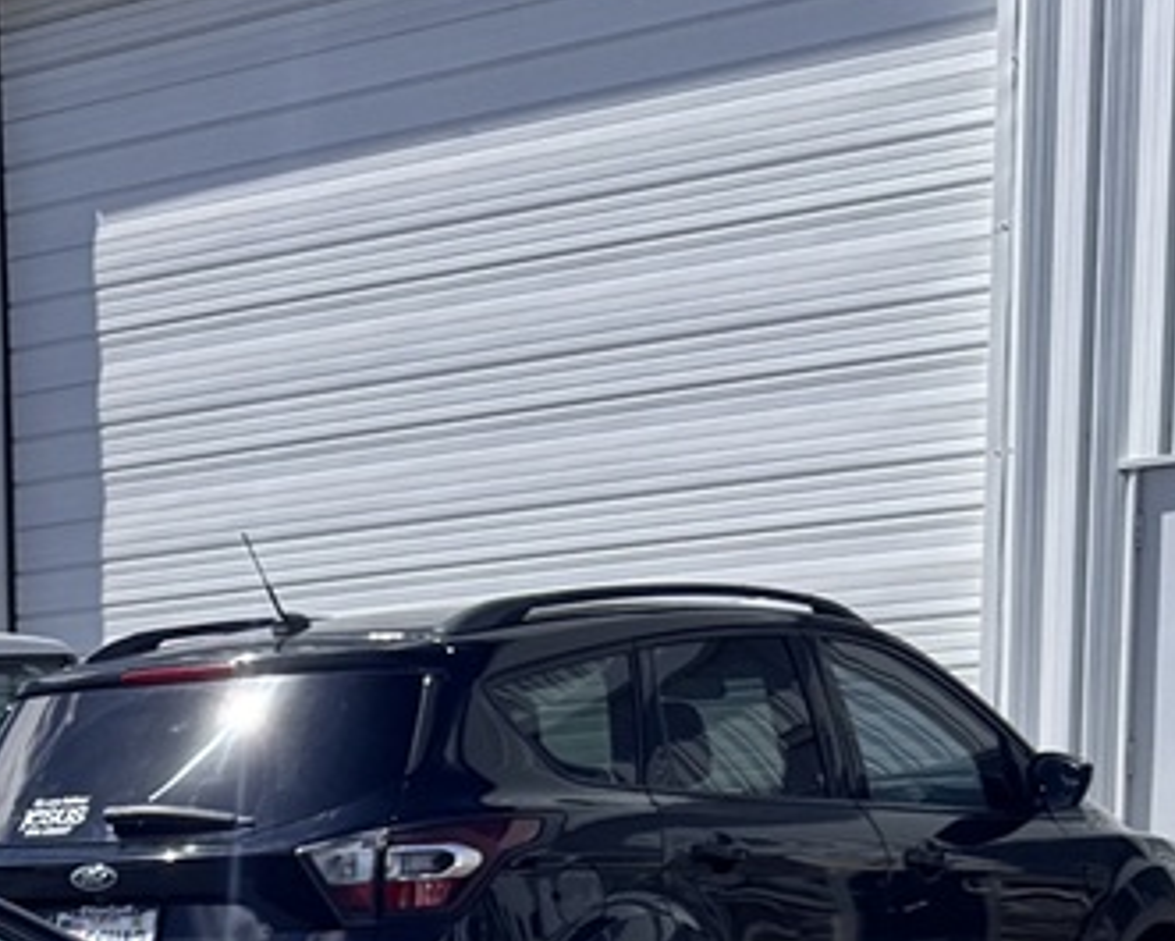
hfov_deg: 17.5
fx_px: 3513
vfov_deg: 13.7
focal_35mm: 101
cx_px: -469
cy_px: 1681
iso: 80
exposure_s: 1/3802
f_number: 1.78
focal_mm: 6.76
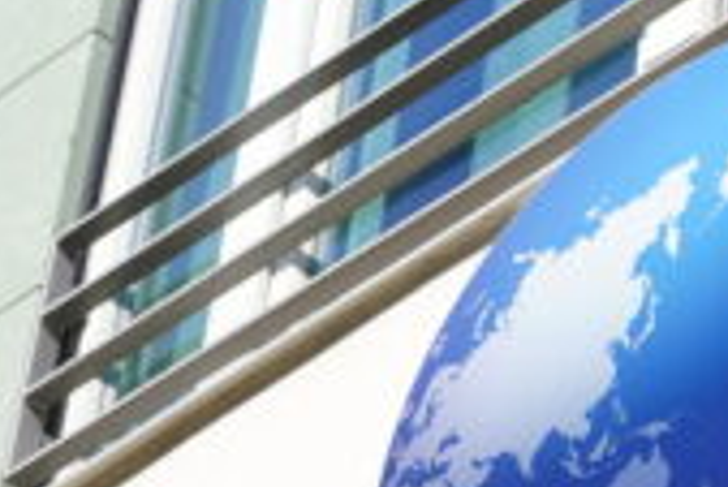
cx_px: 1068
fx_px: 5060
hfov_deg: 8.1
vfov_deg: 5.5
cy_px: 418
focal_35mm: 250
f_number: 9
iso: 100
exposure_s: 1/125
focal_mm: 55
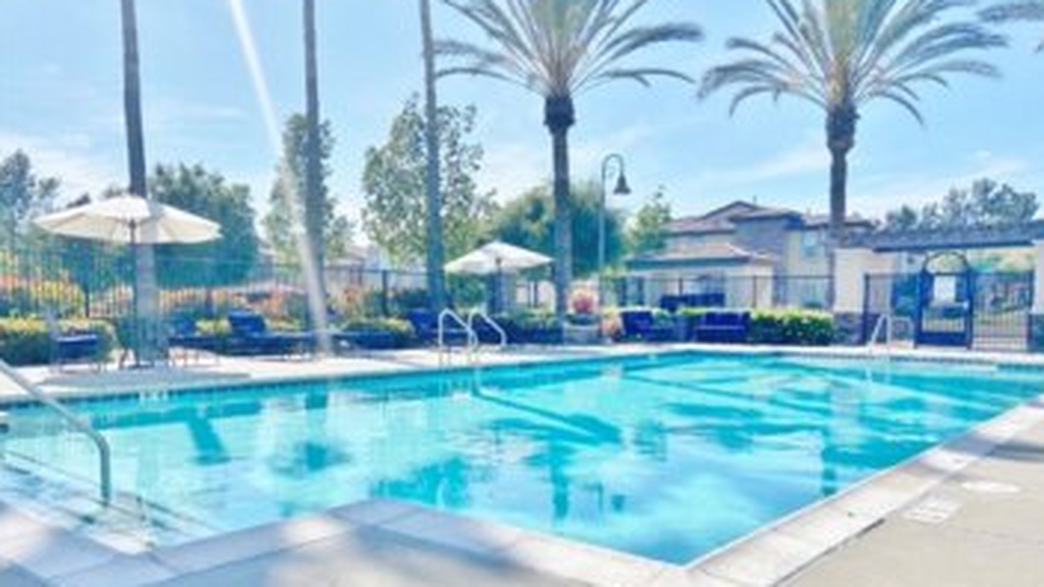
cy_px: 359
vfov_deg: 40.0
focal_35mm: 29
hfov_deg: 66.1
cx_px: 528
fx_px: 803
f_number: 1.8
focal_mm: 4.25
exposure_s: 1/4608
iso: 32
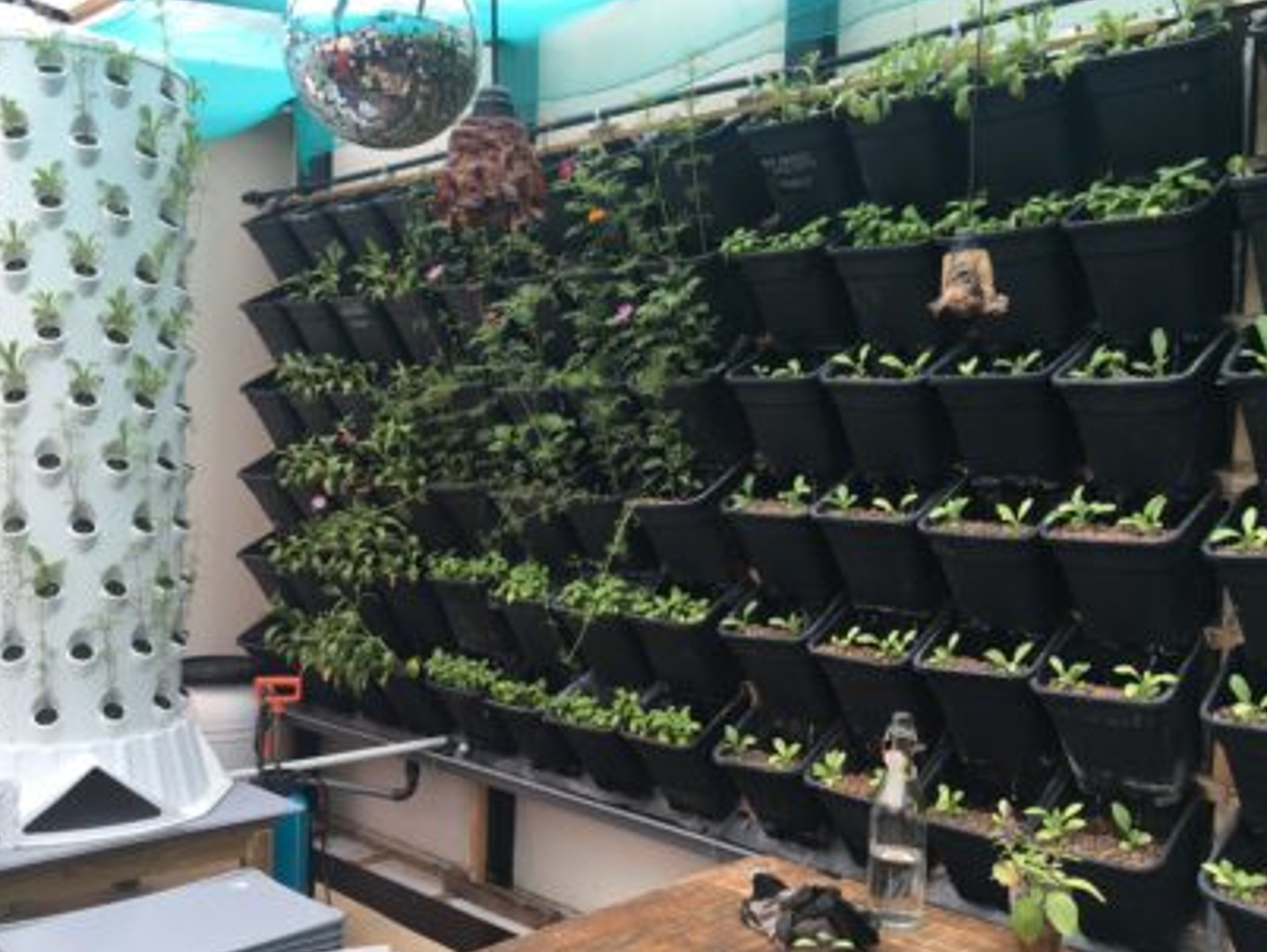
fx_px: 1282
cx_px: 597
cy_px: 523
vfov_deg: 40.7
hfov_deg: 52.6
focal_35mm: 35
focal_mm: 4.15
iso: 25
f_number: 2.2
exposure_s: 1/102
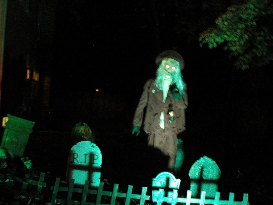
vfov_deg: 28.2
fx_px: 407
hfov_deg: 37.1
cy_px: 104
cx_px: 129
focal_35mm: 52
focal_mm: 29
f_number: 5.6
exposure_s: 1/1.3
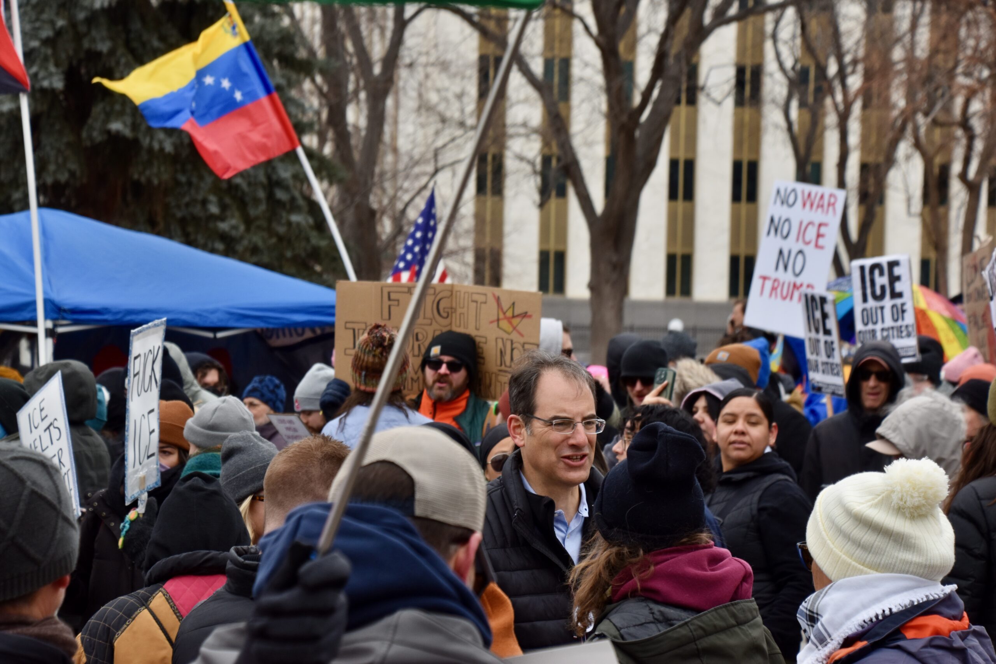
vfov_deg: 11.4
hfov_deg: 17.1
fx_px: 3320
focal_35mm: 120
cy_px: 332
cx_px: 498
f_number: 5.6
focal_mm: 80
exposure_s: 1/500
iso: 280
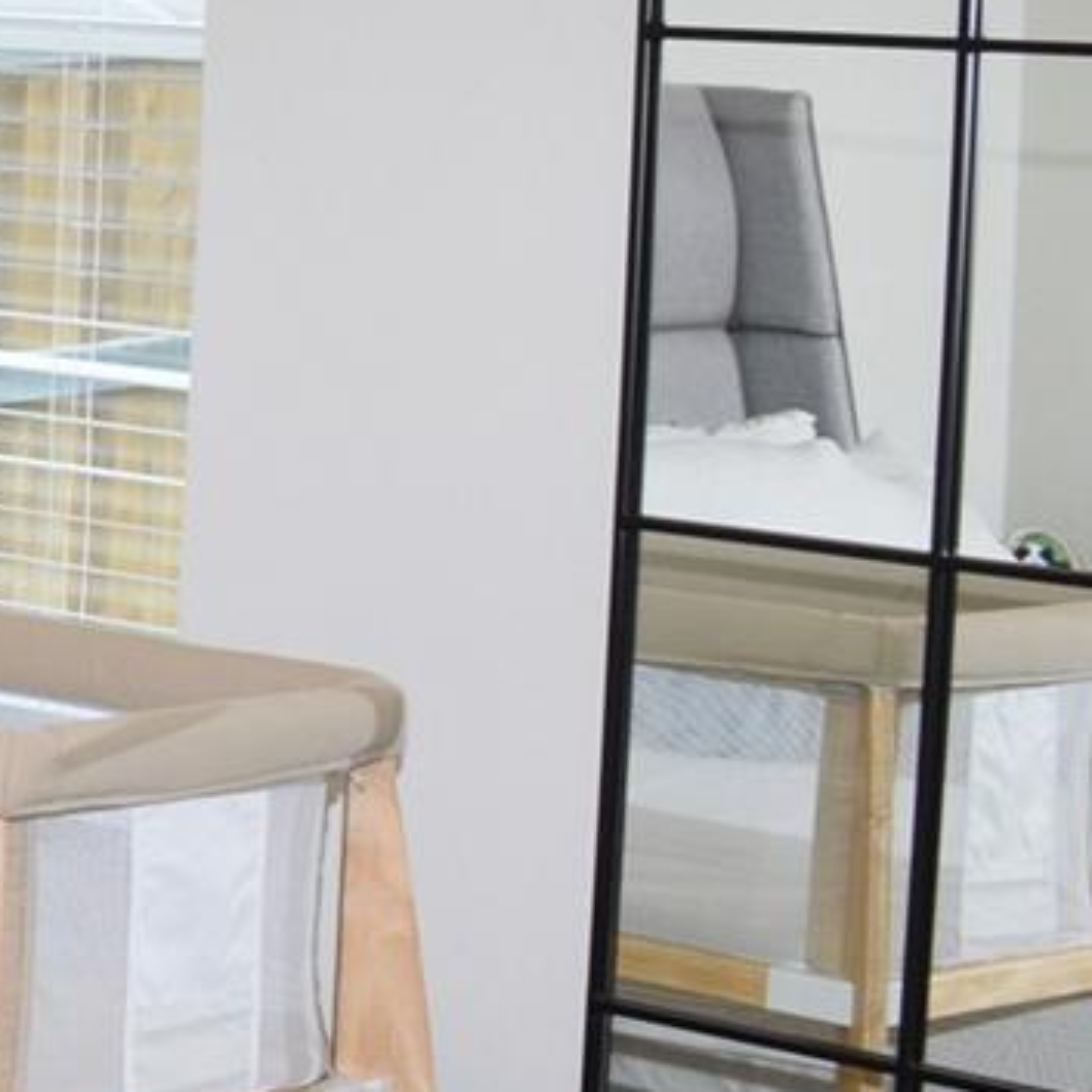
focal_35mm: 133
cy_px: 221
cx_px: -1606
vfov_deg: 13.1
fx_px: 4747
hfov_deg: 10.9
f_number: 5.6
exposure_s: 1/125
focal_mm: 18
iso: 400
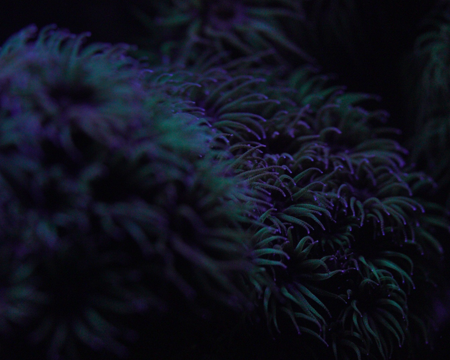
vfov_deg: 10.1
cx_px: 264
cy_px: 179
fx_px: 2038
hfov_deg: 12.6
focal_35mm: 153
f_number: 4
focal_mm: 90
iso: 4000
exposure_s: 1/161
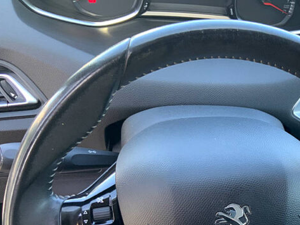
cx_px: 250
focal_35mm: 49
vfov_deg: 29.2
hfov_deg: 37.2
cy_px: 169
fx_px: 425
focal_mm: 3
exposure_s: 1/82
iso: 64
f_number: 1.8
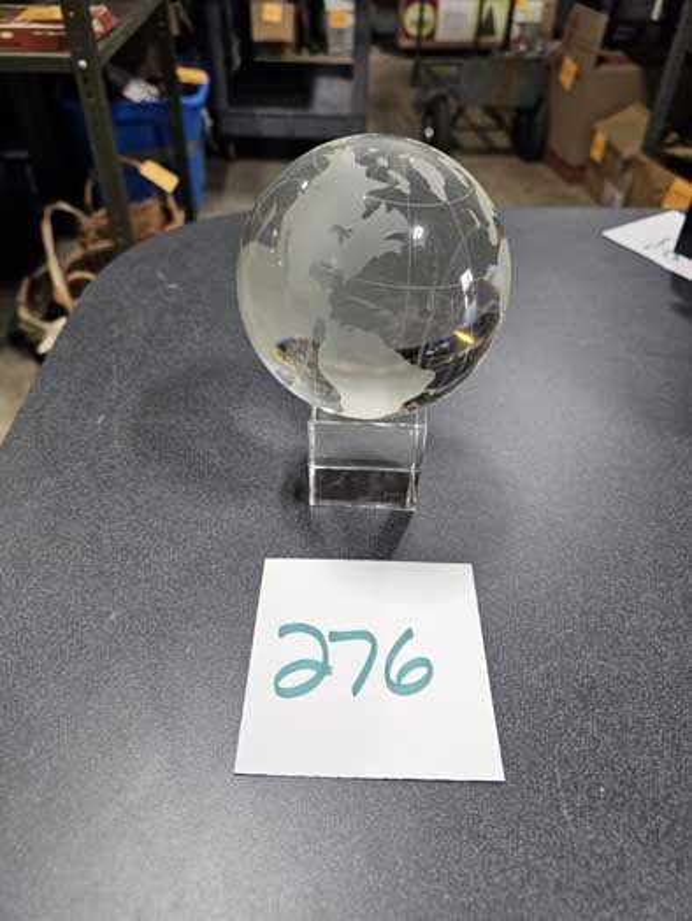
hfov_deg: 58.9
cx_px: 346
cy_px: 460
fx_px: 613
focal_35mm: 23
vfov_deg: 73.9
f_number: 1.7
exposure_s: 1/120
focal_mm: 6.3
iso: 80
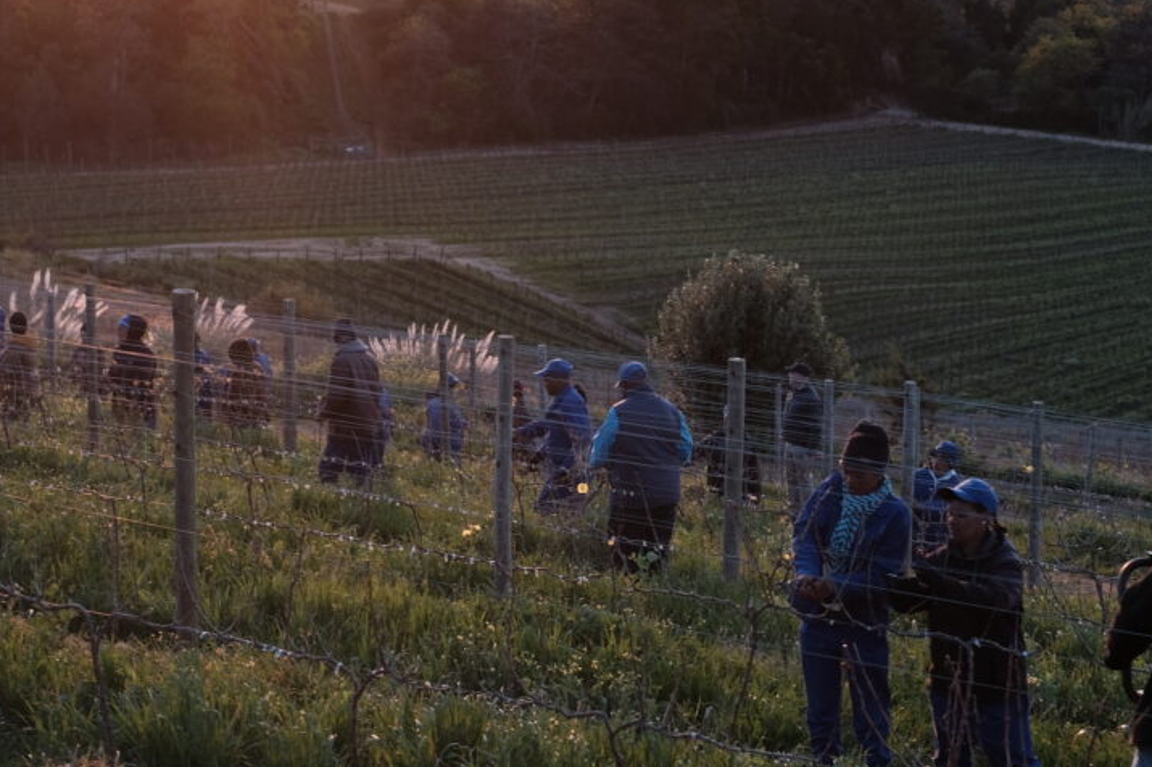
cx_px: 744
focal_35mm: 89
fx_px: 2847
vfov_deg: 15.3
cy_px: 390
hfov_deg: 22.8
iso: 200
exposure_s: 1/125
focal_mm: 35
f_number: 3.2
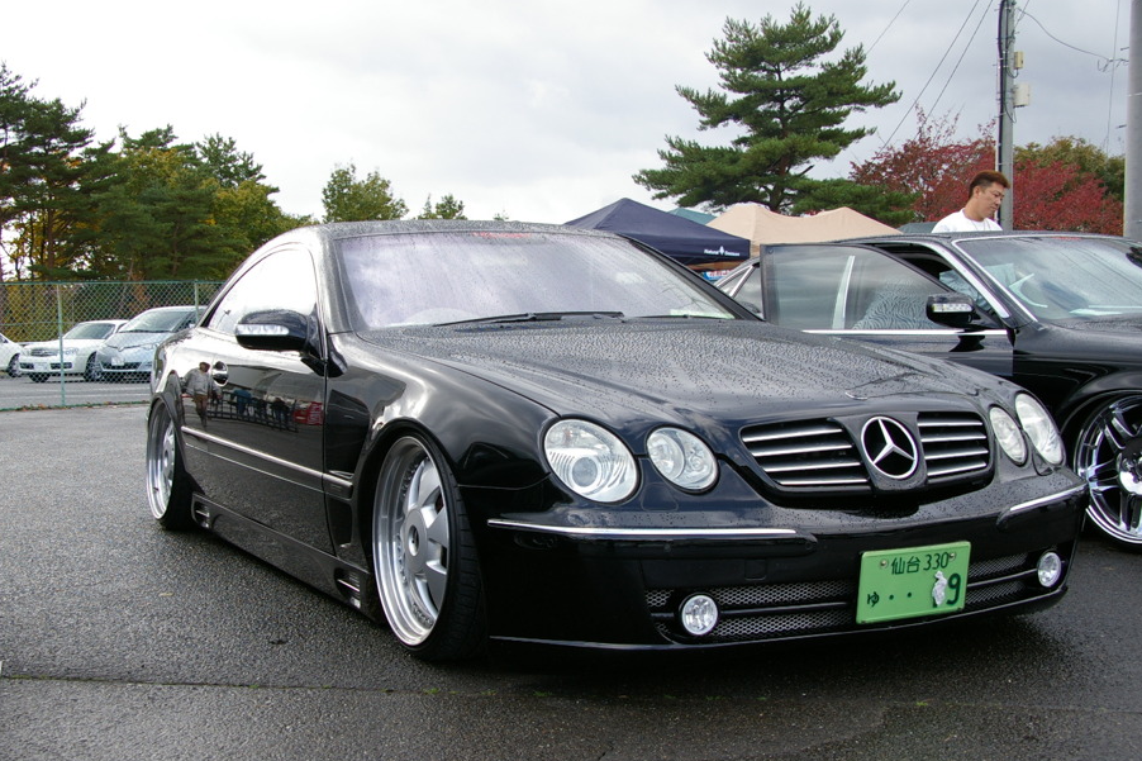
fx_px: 1350
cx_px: 501
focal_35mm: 43
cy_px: 408
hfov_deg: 45.8
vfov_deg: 31.5
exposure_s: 1/180
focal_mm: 25
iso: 200
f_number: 6.7
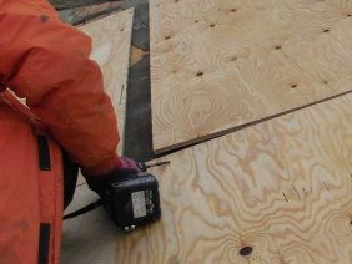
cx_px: 263
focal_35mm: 59
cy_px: 122
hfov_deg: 32.1
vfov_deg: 24.8
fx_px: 600
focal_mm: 4.6
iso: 100
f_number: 3.5
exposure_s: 1/200
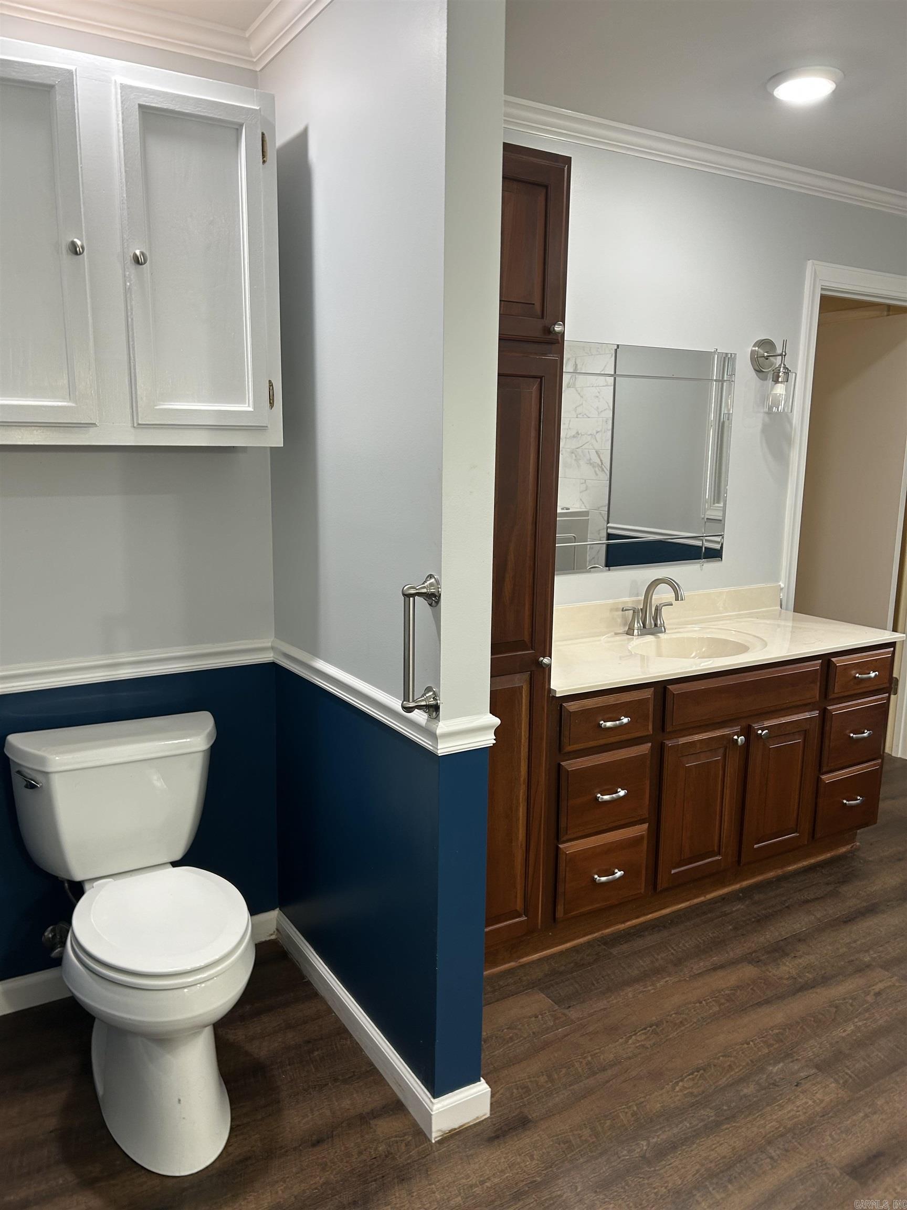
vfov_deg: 67.3
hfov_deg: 53.1
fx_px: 908
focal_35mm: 26
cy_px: 605
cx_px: 454
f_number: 1.5
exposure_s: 1/60
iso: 64
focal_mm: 5.7
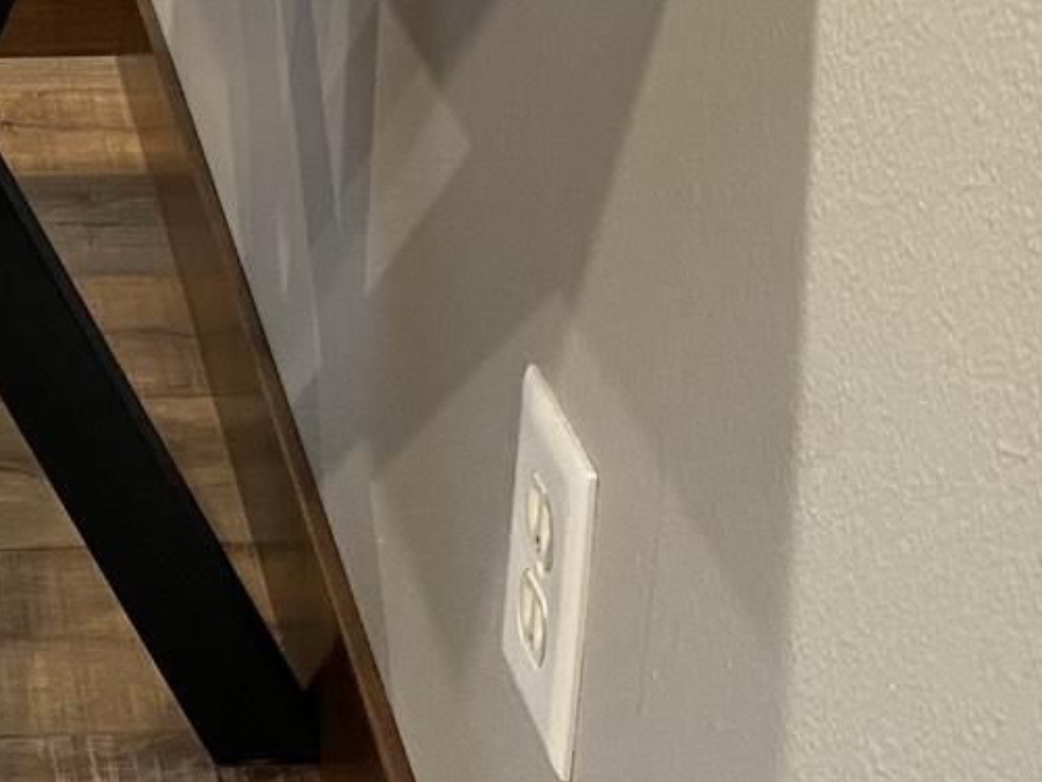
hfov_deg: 22.5
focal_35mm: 83
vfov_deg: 17.4
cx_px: -46
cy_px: 2
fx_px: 2499
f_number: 1.8
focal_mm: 4.25
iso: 400
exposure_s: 1/60
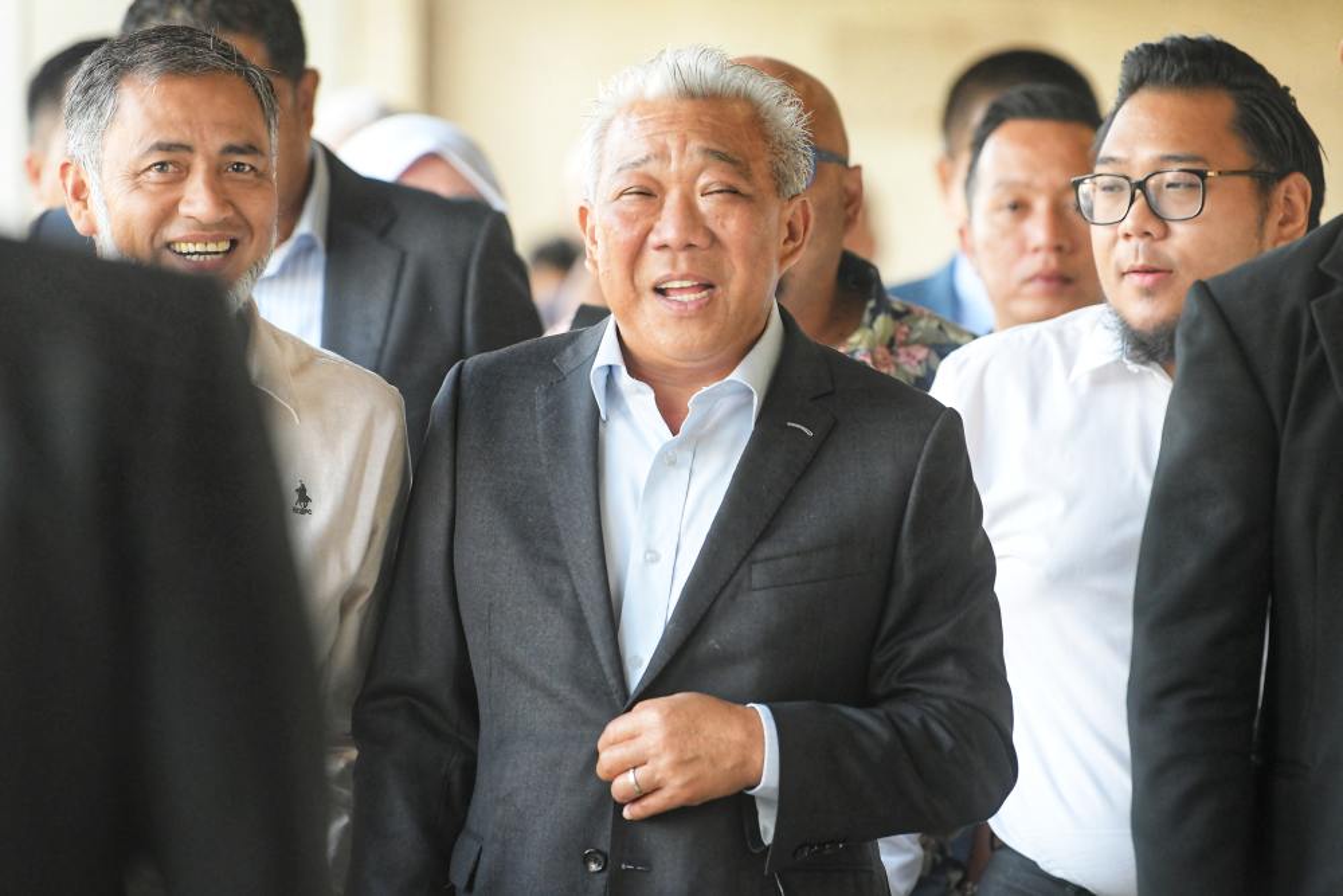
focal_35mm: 300
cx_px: 672
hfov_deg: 6.9
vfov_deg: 4.6
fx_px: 11193
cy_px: 448
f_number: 3.5
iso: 2500
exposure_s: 1/500
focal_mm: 200
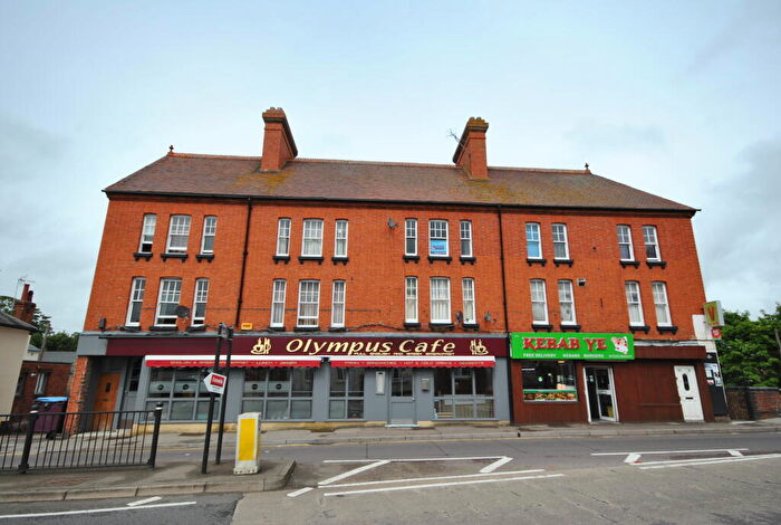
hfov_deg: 85.3
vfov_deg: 63.5
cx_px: 390
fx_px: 424
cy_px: 262
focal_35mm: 20
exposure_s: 1/200
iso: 100
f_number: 7.1
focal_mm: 13
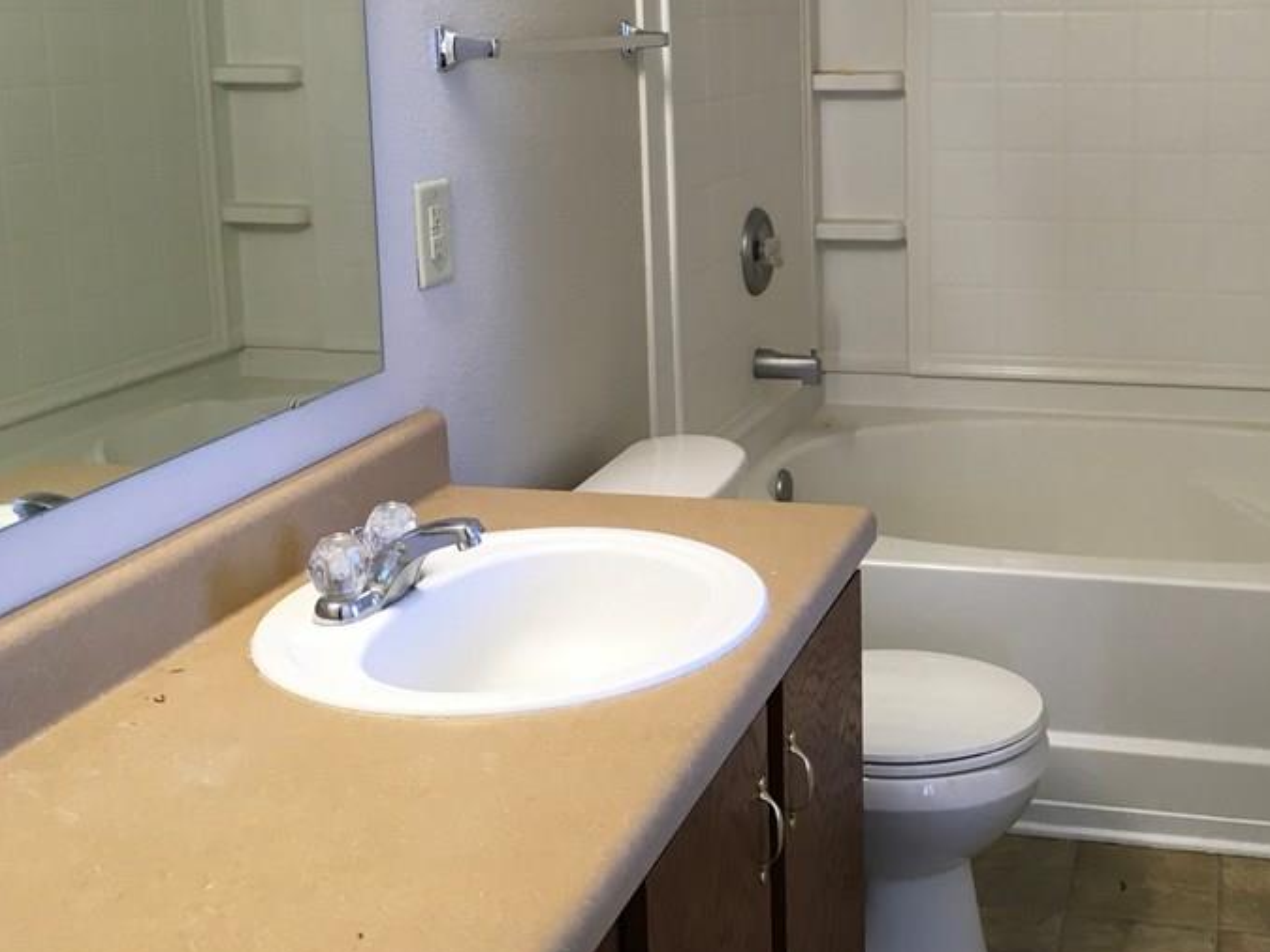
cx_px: 901
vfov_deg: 32.3
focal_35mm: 44
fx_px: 1614
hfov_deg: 42.0
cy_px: 256
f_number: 2.2
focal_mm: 4.15
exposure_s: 1/33
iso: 40
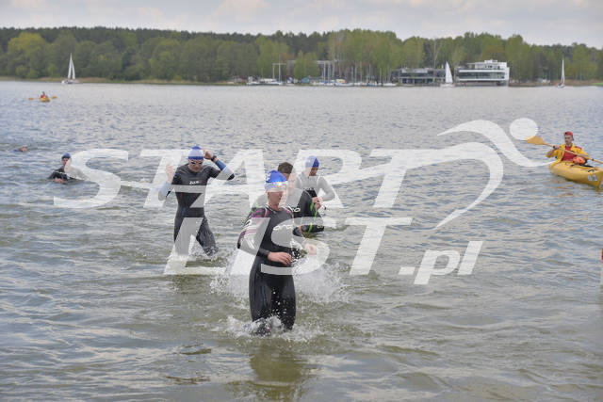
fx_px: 1173
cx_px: 302
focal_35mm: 70
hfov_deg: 28.8
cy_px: 201
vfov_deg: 19.5
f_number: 5.6
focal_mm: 70
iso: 400
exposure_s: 1/2000
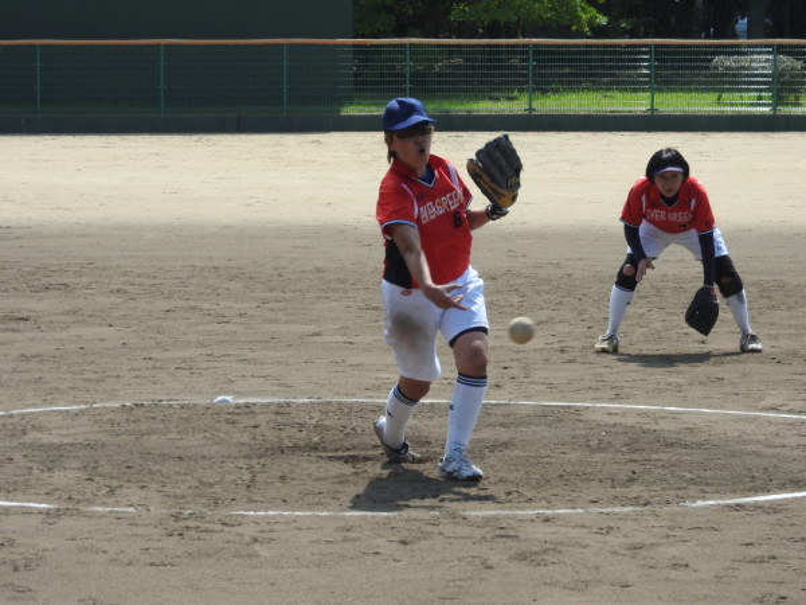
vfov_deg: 7.4
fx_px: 4657
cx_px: 403
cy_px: 302
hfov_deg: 9.9
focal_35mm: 200
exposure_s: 1/400
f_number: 5.3
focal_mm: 35.8
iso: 100
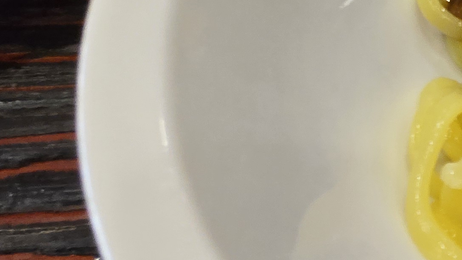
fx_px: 637
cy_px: 29
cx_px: 801
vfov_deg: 22.5
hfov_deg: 23.5
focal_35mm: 52
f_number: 2.2
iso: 100
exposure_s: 1/60
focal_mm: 1.7
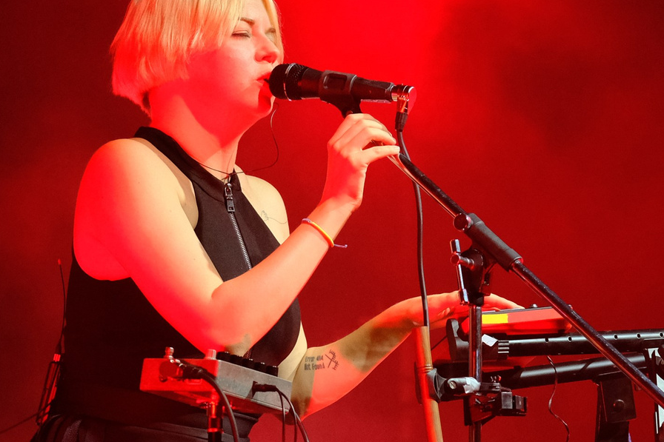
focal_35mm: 240
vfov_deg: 5.7
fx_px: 4426
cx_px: 431
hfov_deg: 8.6
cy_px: 556
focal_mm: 56
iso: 1600
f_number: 2.8
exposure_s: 1/125
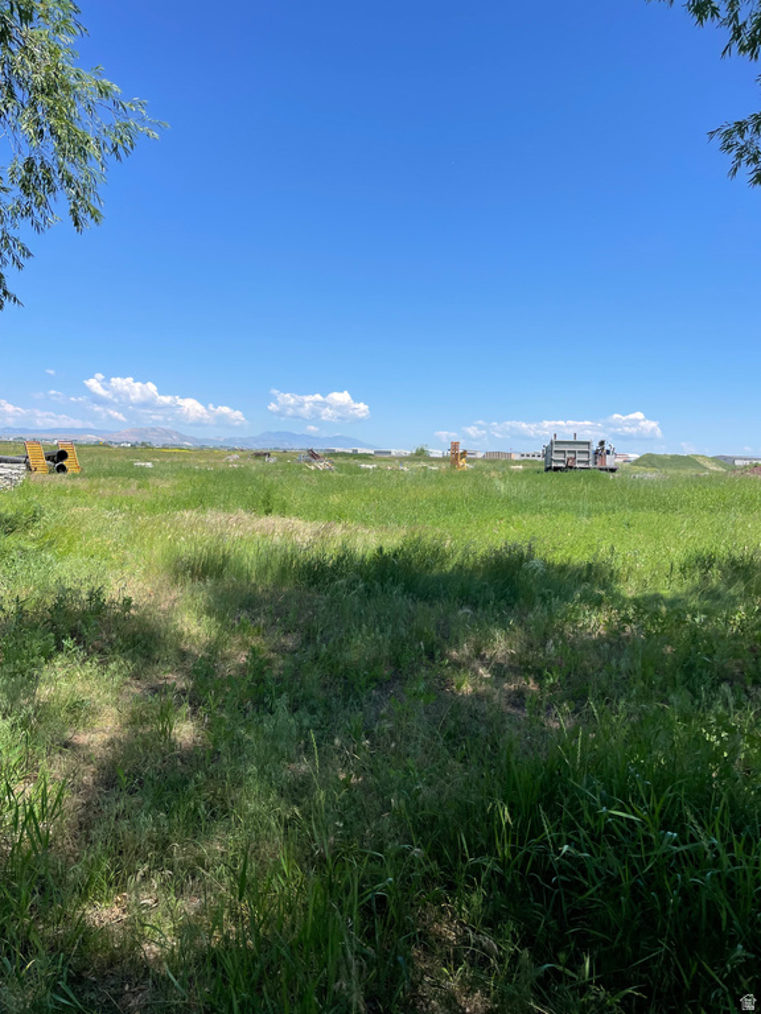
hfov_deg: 53.1
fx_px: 762
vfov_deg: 67.3
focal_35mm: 26
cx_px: 380
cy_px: 507
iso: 32
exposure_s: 1/2882
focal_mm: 4.2
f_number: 1.6
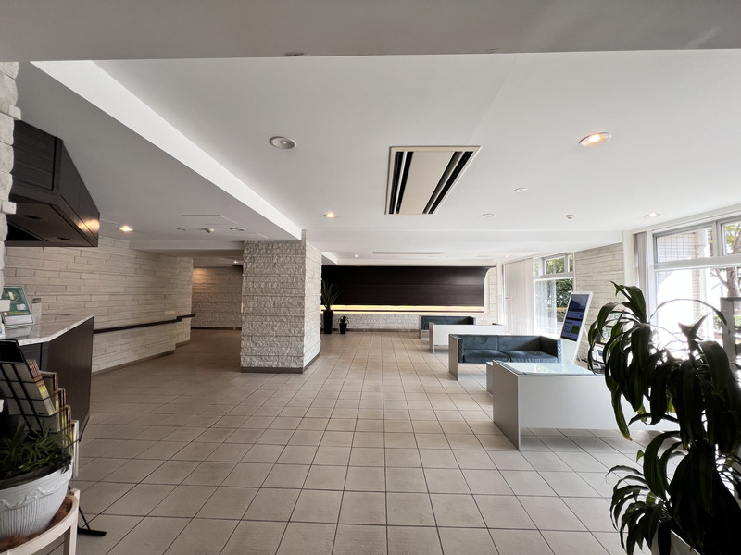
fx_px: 278
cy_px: 278
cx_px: 370
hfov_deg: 106.2
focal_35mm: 13
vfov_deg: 89.9
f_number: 1.8
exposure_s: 1/99
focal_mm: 1.57
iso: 40
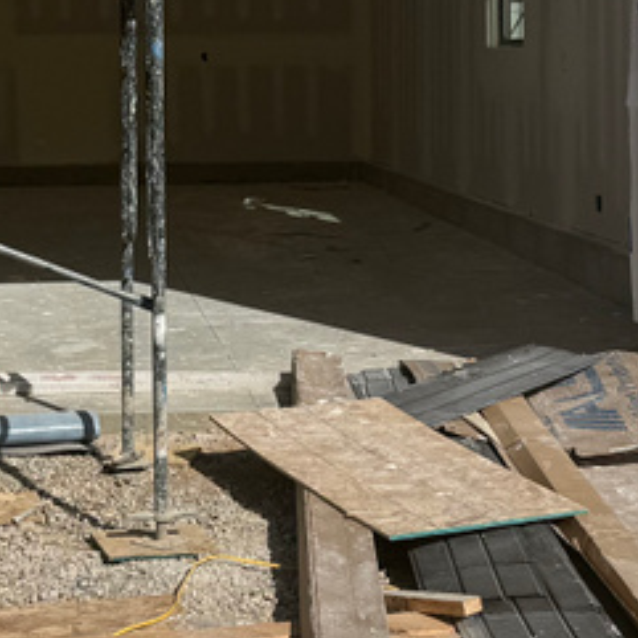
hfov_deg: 19.1
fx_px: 1877
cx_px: 135
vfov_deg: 18.9
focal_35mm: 90
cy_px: 48
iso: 80
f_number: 1.78
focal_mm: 6.76
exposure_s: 1/11905
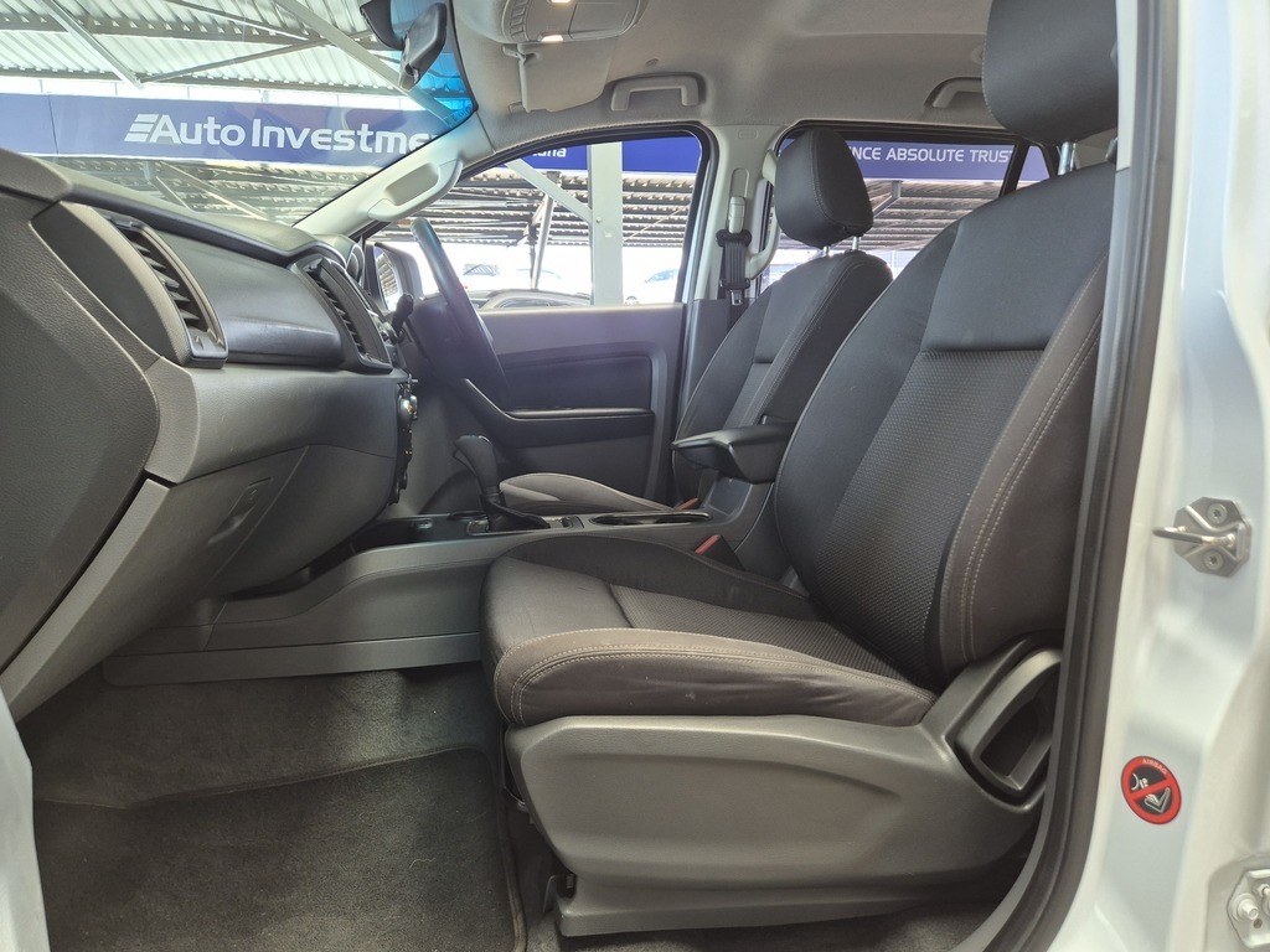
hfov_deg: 73.9
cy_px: 476
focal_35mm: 23
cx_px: 635
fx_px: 844
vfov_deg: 58.9
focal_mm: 5.4
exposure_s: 1/100
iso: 200
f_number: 1.8
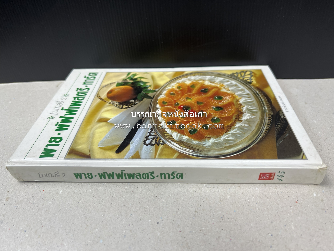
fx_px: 251
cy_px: 126
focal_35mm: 26
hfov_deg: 67.3
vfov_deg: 53.1
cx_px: 167
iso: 32
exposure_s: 1/100
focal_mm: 5.7
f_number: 1.5
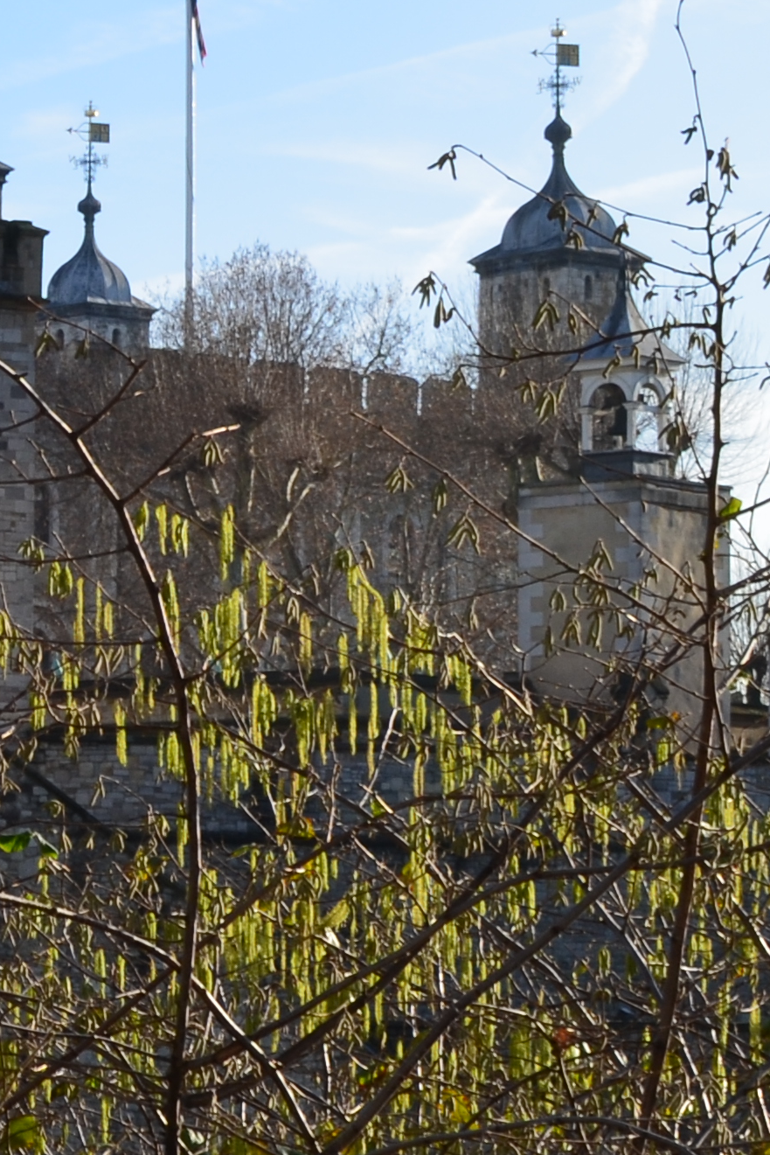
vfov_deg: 15.3
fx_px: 4298
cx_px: -751
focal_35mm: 134
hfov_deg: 9.6
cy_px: 764
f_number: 11
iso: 180
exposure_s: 1/125
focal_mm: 24
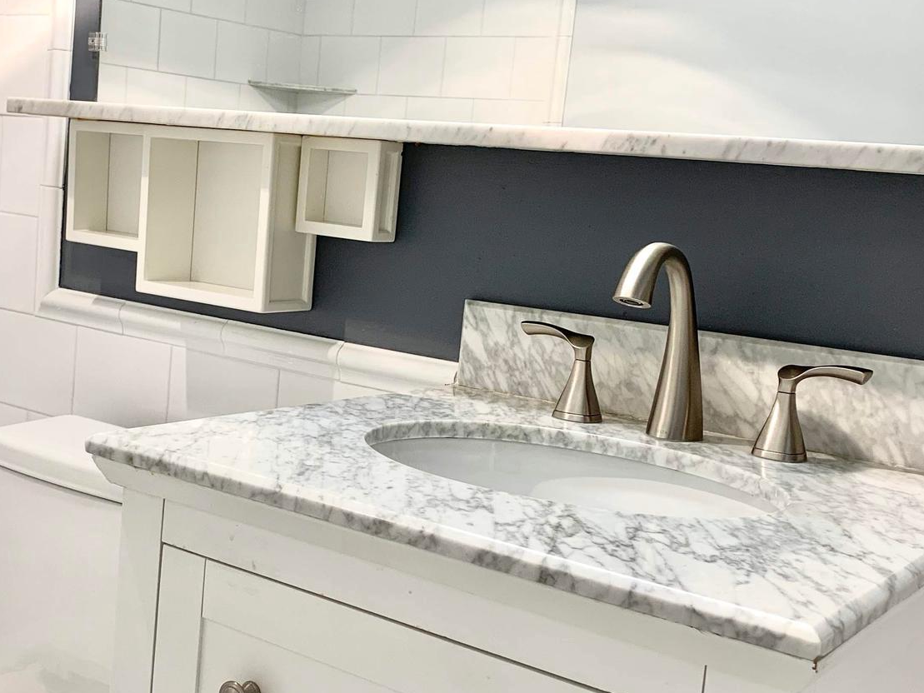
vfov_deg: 30.3
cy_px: 364
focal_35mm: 48
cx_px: 302
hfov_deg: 39.2
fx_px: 1281
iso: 64
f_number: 1.8
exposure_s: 1/120
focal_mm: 4.25
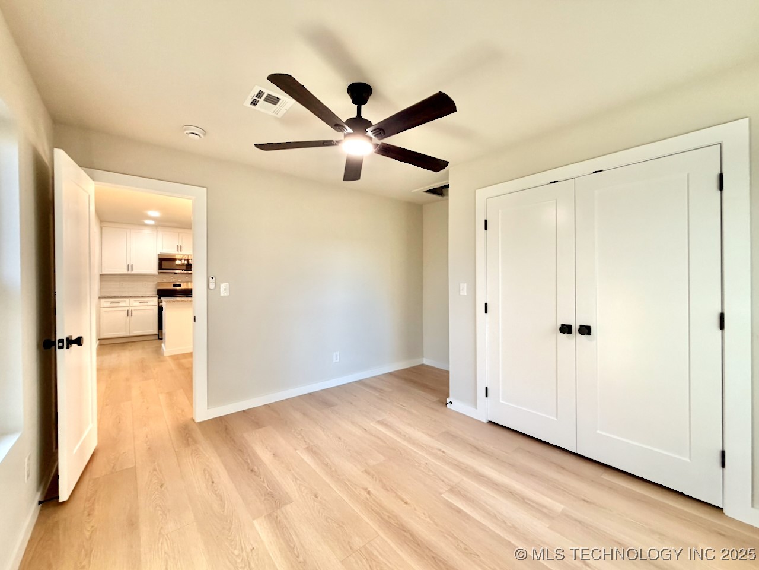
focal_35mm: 14
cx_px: 380
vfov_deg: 85.7
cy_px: 285
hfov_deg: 102.1
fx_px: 307
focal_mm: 2.22
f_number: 2.2
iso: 200
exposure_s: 1/120
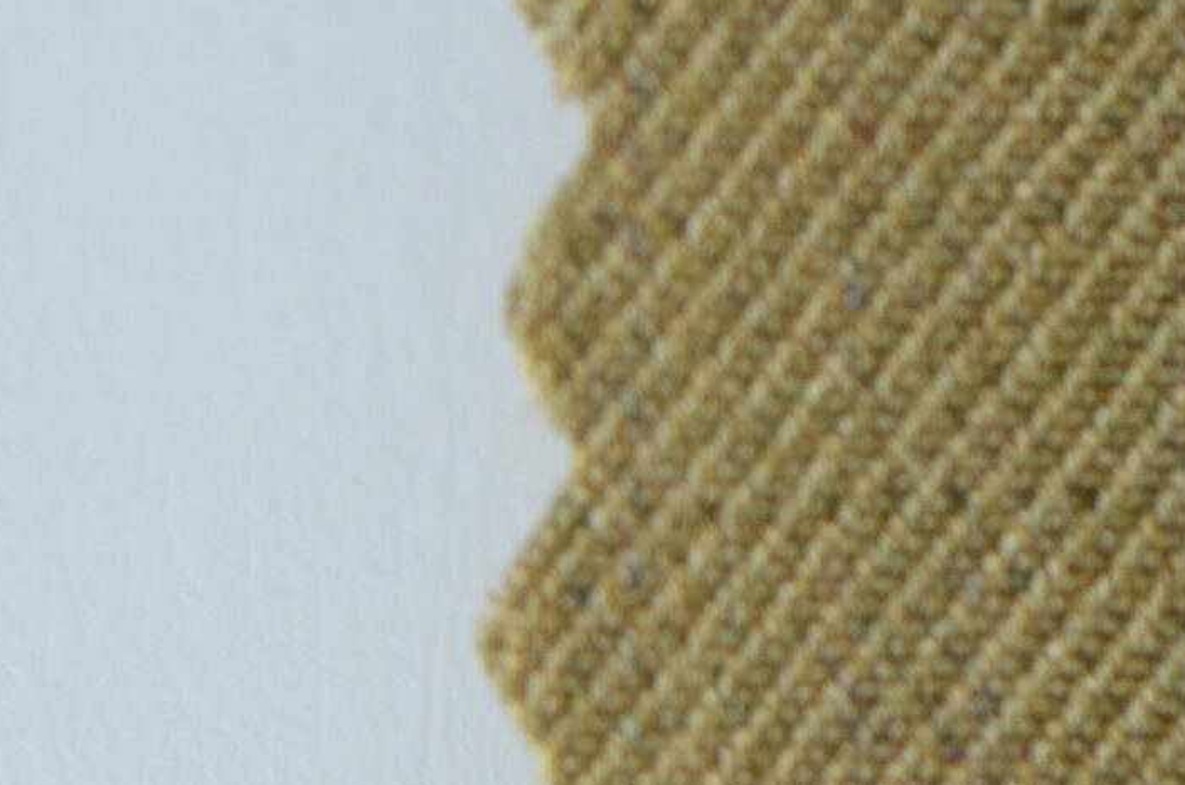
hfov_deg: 4.2
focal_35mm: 491
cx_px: 2089
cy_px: 283
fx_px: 16126
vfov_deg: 2.8
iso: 800
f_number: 3.8
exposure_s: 1/125
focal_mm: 90
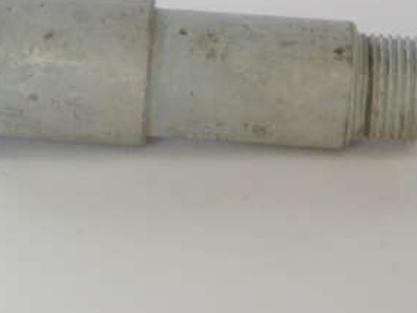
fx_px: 2929
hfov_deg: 8.1
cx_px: 187
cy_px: 98
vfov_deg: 6.1
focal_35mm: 243
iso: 800
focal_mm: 80
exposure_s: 1/10
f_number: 8
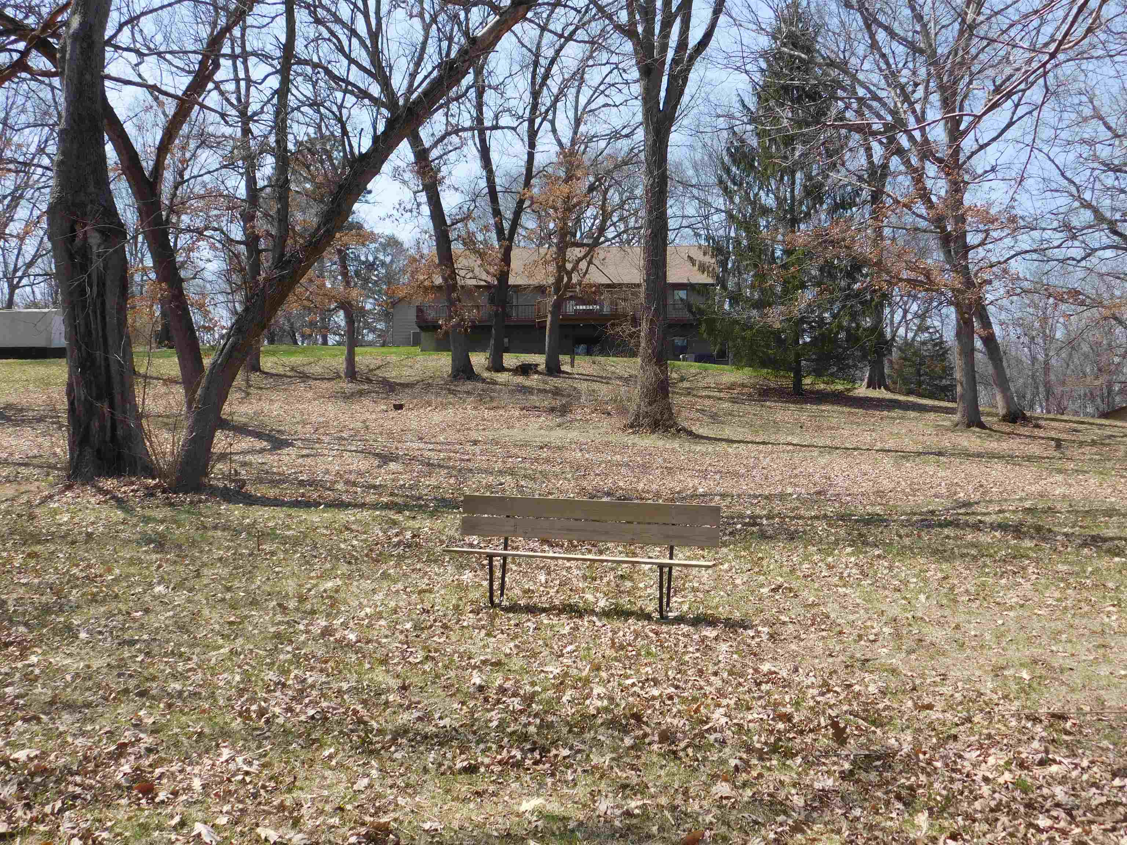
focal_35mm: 40
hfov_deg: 46.8
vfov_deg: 36.0
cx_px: 564
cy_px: 422
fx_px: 1302
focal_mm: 7.1
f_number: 3.6
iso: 125
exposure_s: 1/800
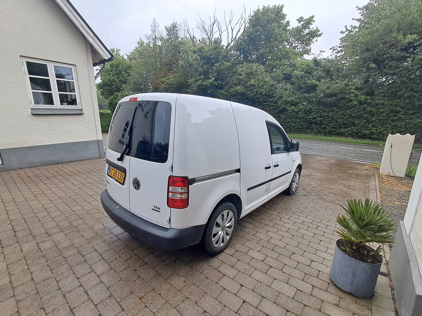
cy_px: 158
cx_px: 211
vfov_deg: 78.1
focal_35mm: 16
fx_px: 195
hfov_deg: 94.5
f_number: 2.2
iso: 40
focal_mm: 1.64
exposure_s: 1/430
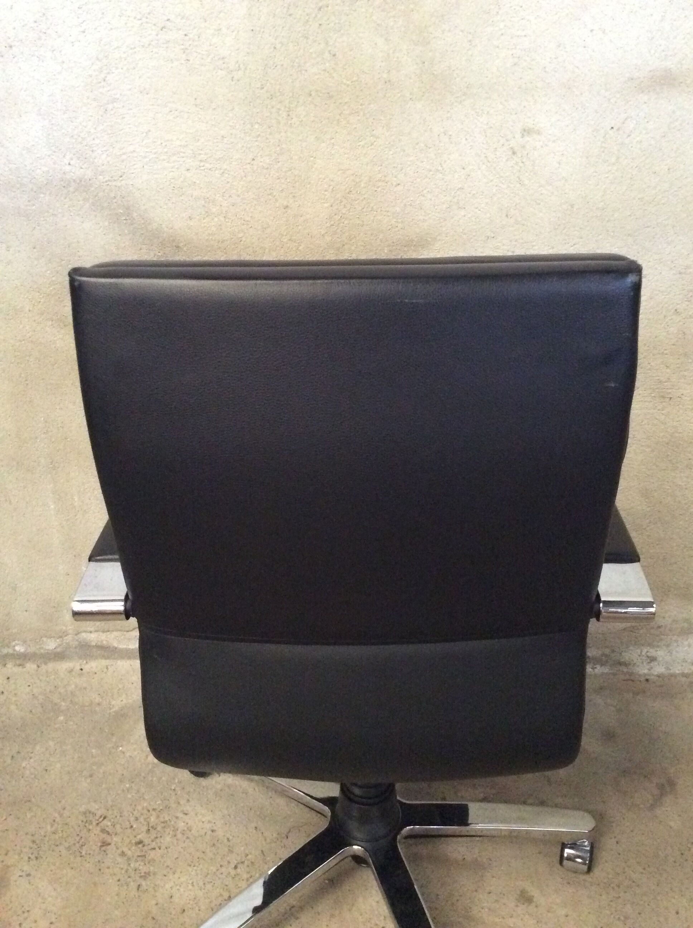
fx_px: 856
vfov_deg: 56.9
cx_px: 346
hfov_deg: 44.1
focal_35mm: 32
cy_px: 464
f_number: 2.4
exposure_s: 1/17
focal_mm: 3.3
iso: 640
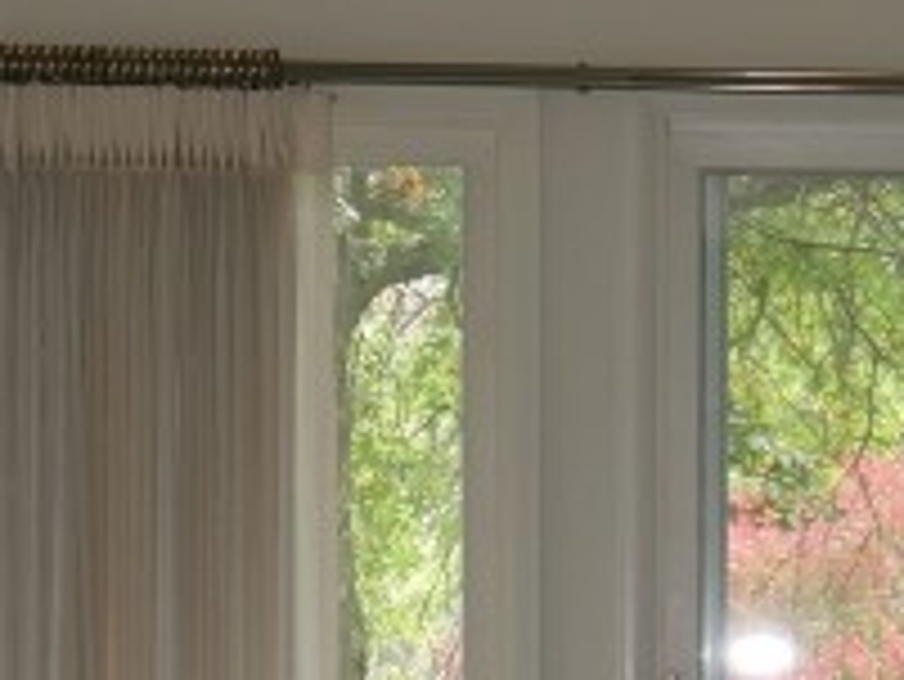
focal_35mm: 183
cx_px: 1068
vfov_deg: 8.0
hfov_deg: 10.6
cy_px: 968
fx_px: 4782
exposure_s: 1/60
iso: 250
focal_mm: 18
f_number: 4
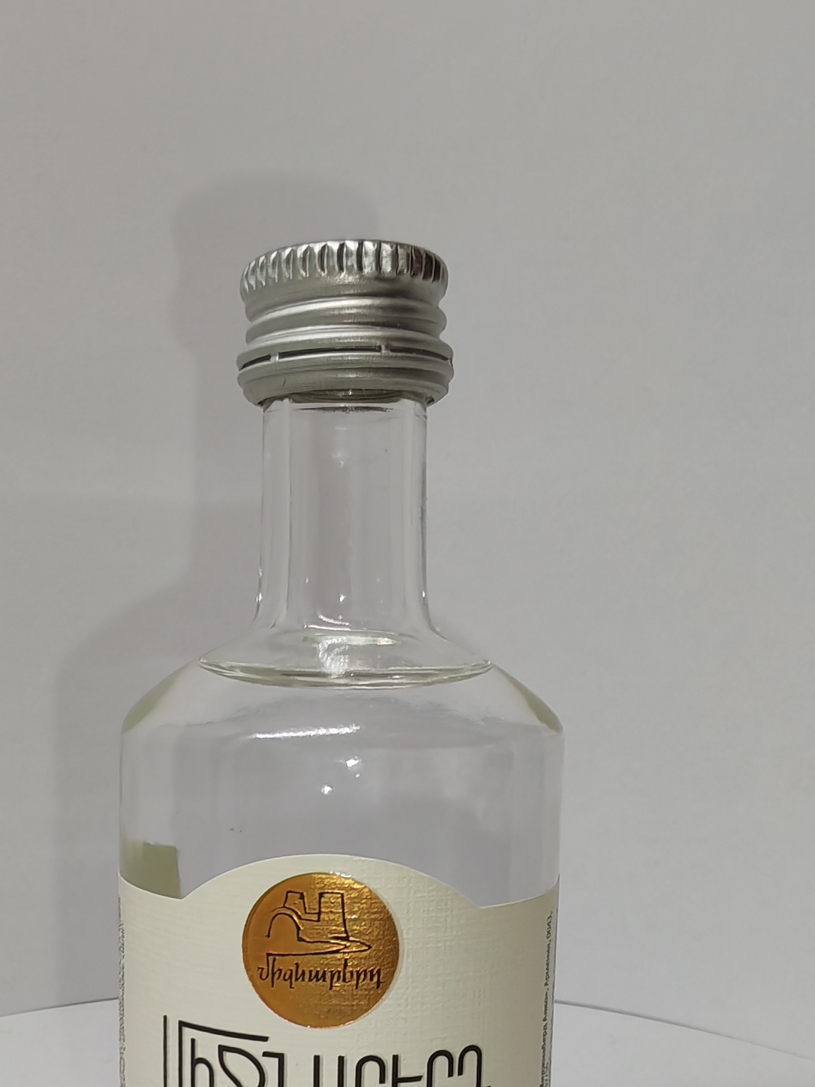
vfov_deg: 42.3
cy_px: 837
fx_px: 1350
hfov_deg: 33.2
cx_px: 250
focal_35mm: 43
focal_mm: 1.96
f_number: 2.2
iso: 50
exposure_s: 1/100
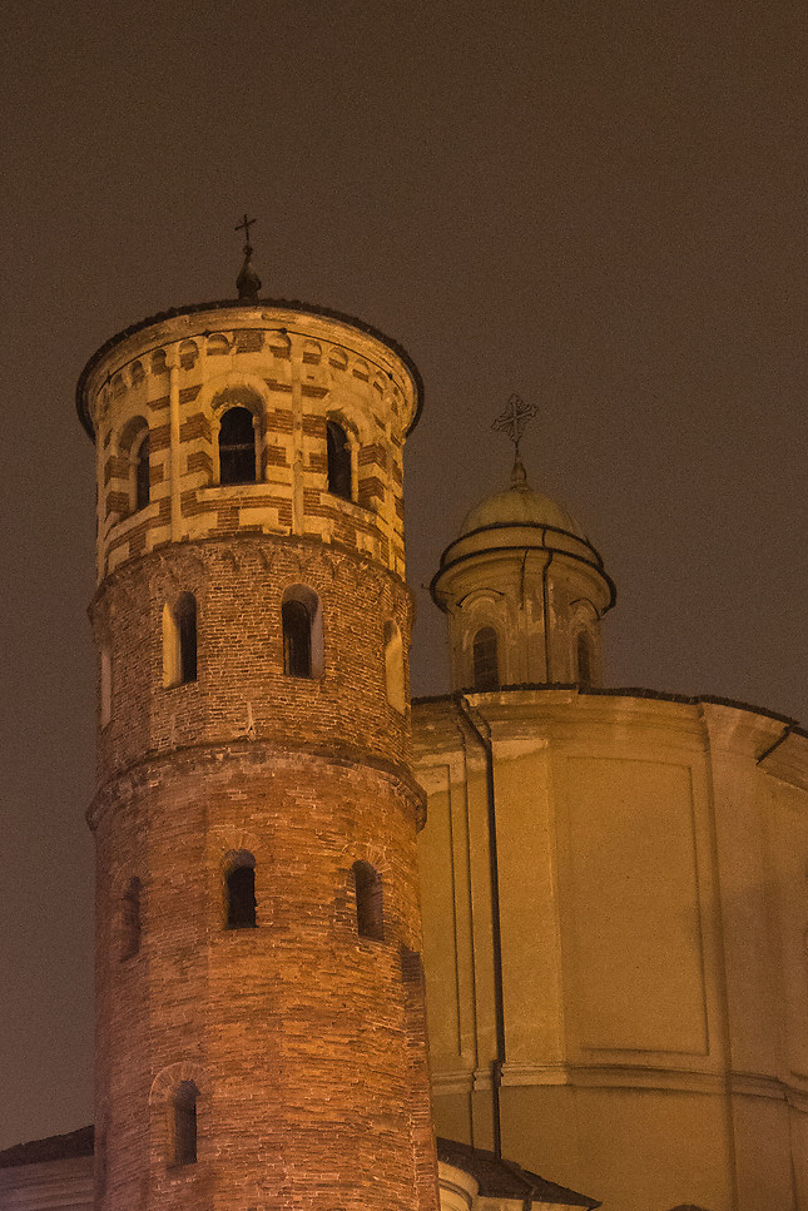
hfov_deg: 18.9
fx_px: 2423
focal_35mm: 72
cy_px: 1137
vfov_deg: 26.9
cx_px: 271
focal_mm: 29
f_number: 2.8
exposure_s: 1/8
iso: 3200
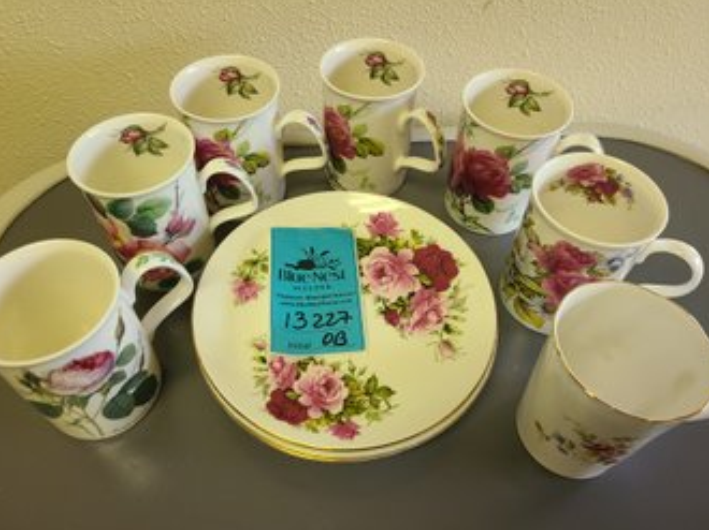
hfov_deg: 65.4
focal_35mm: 27
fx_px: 553
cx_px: 347
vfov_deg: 51.3
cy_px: 263
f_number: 1.8
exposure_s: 1/60
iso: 160
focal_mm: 5.4
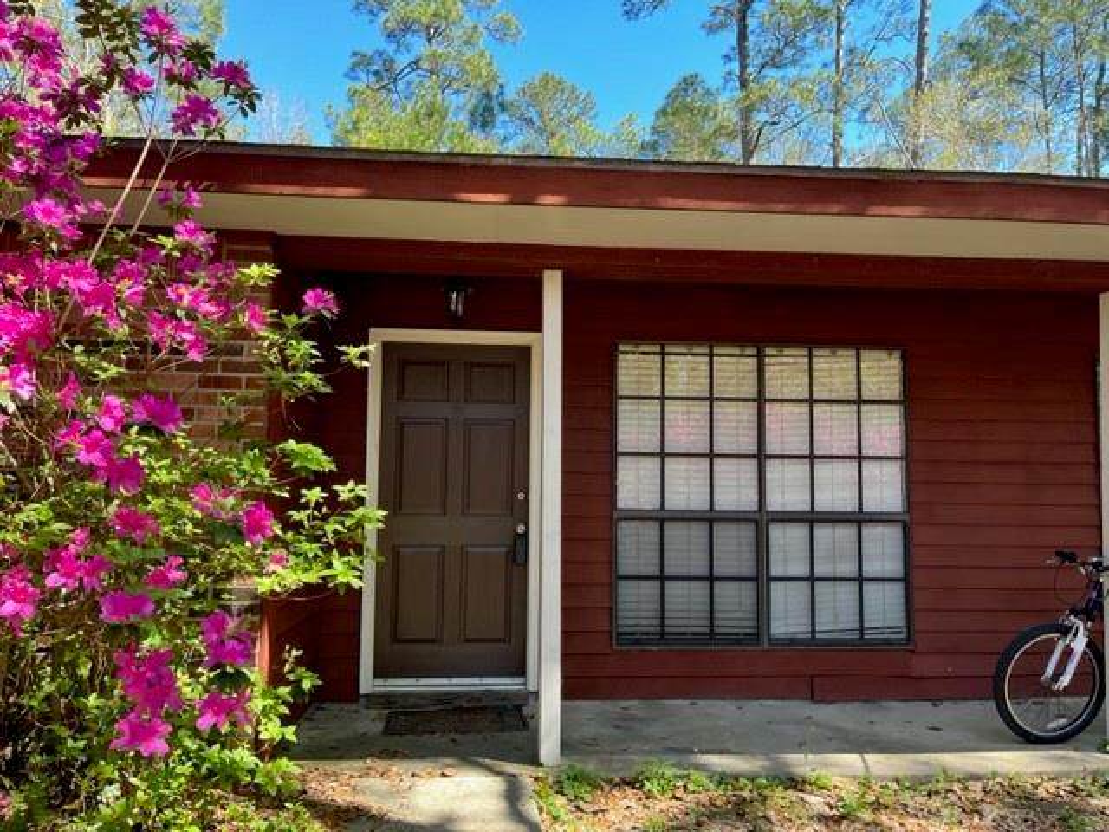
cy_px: 416
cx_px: 554
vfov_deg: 53.1
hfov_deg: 67.3
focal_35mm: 26
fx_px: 833
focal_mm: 5.1
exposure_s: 1/202
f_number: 1.6
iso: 40
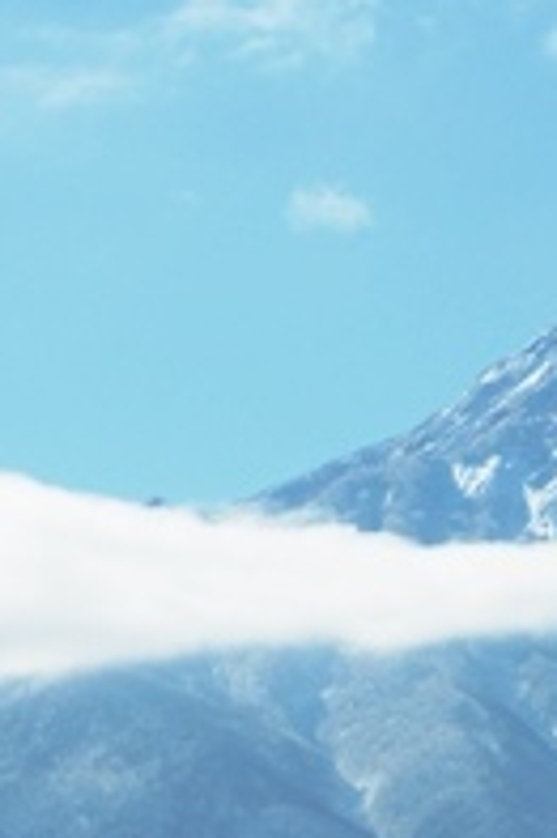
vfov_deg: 5.6
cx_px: 529
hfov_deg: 3.8
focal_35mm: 366
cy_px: 464
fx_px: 8500
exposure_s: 1/320
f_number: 9
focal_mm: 75
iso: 100
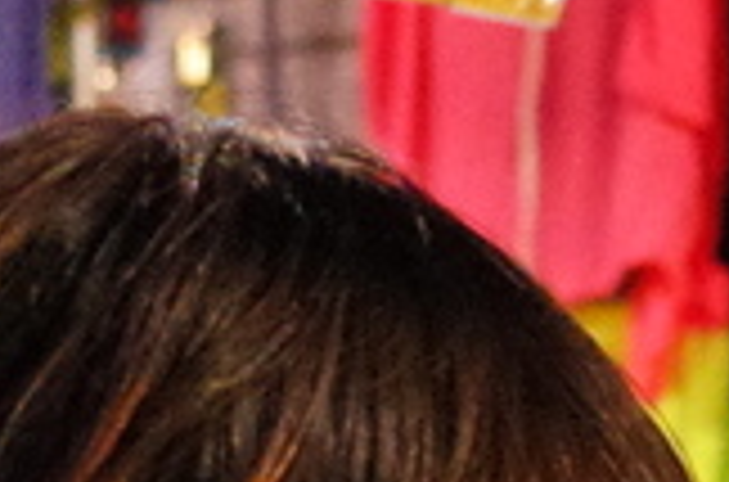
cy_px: 1005
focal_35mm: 298
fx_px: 6017
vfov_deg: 4.5
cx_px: 1080
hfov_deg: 6.8
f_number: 2.8
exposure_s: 1/250
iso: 3200
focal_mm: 18.3
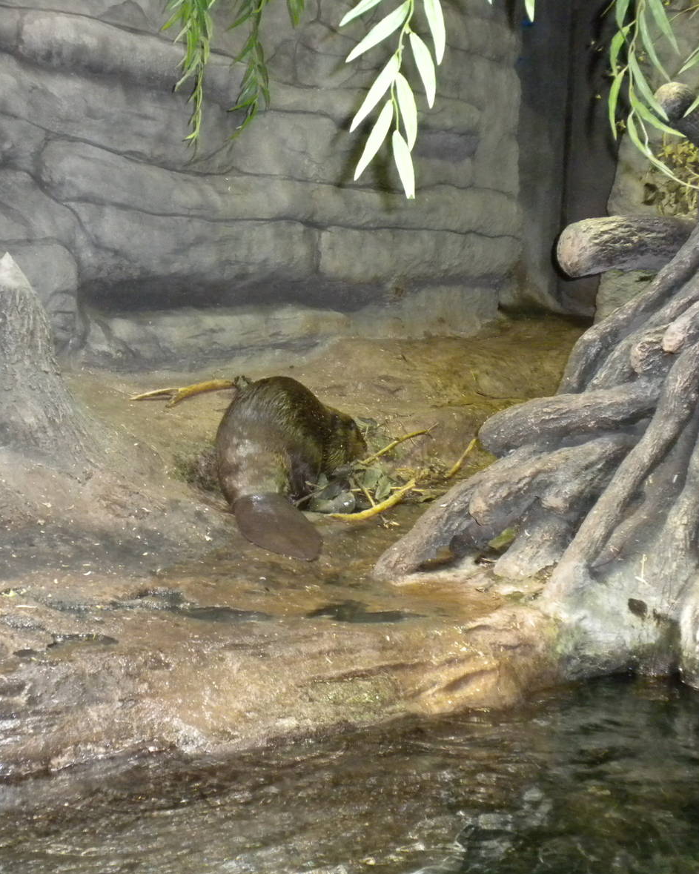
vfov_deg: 38.0
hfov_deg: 30.7
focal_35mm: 49
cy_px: 439
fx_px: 1267
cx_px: 259
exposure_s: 1/30
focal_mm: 6.6
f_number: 3.5
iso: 410
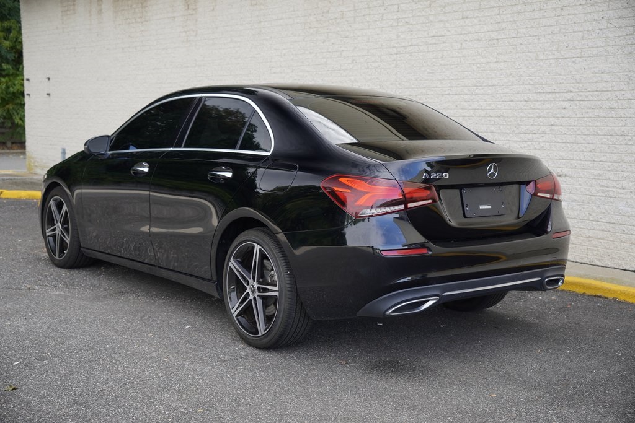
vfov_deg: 29.7
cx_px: 318
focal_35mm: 45
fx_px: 799
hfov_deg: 43.3
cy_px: 212
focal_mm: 30.2
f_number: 4
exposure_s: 1/80
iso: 100
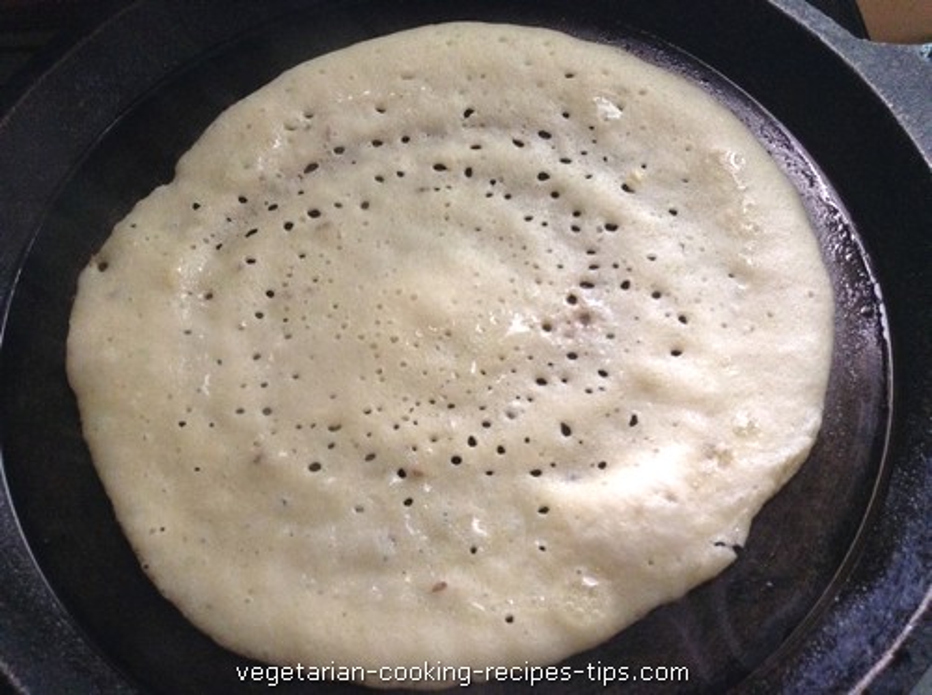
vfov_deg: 42.8
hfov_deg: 55.4
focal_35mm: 33
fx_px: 887
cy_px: 348
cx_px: 466
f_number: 2.4
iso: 250
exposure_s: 1/24
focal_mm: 3.3
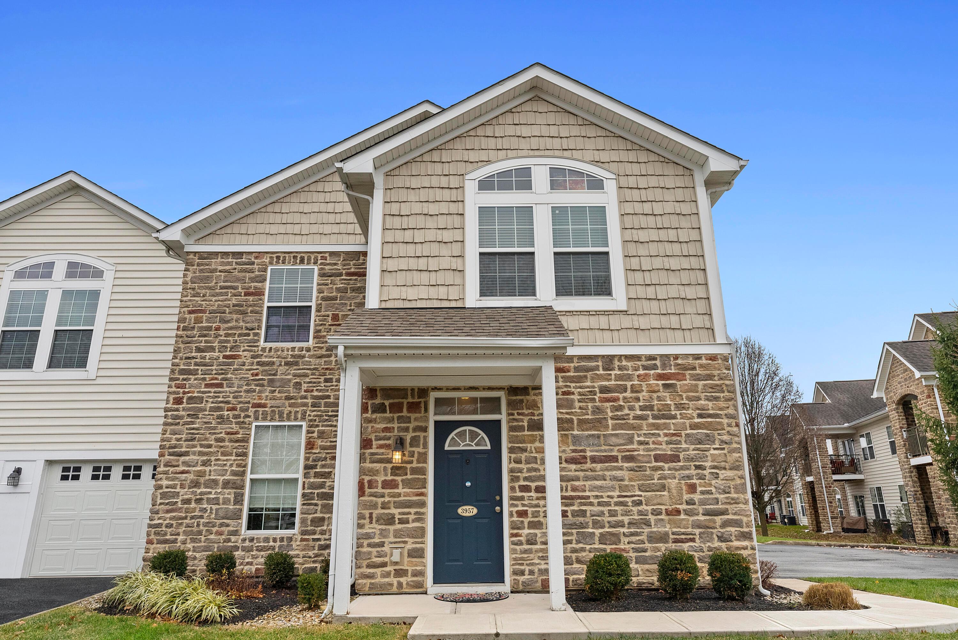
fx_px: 612
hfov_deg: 76.1
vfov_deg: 55.2
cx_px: 479
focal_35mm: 23
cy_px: 320
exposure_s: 1/500
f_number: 9
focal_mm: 23
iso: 640
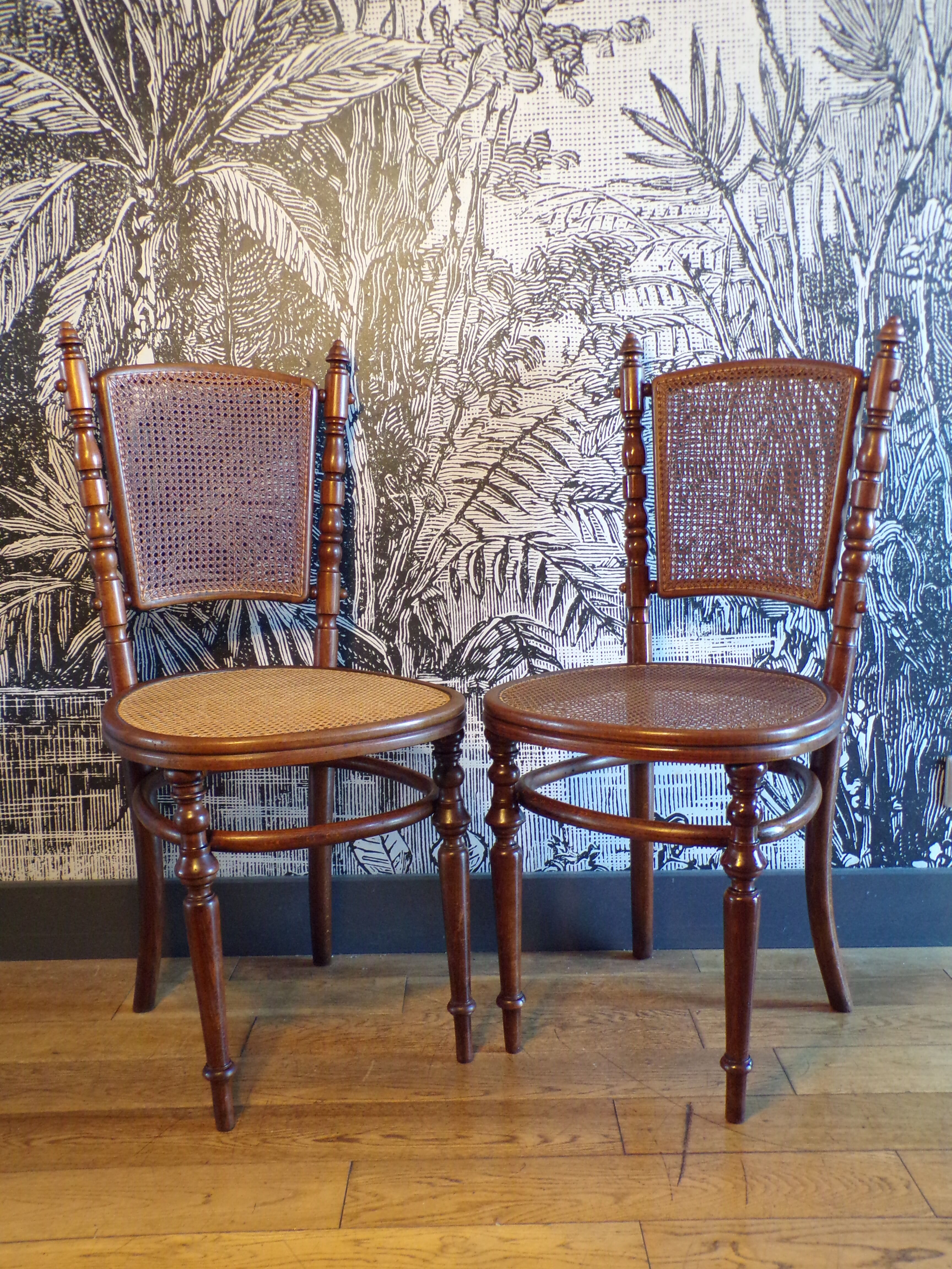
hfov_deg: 44.2
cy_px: 634
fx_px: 1173
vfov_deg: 56.8
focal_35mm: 32
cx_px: 476
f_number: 3.2
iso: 377
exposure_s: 1/17
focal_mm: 5.8
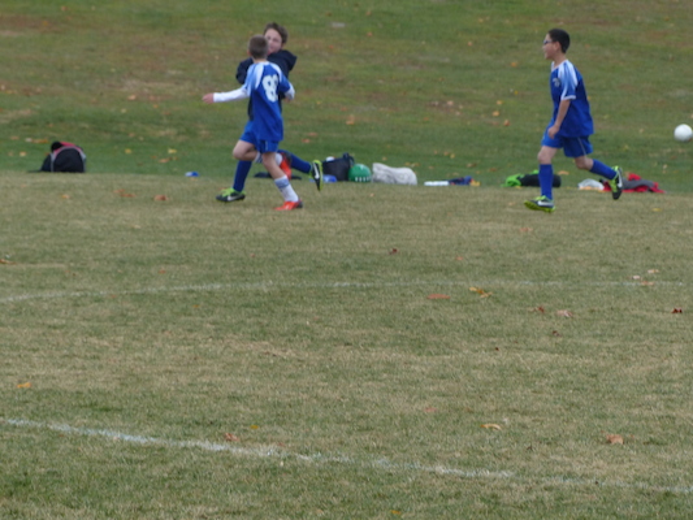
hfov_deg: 7.4
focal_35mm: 268
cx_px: 346
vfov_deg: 5.5
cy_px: 260
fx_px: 5366
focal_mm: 48.3
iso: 200
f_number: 2.8
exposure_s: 1/500
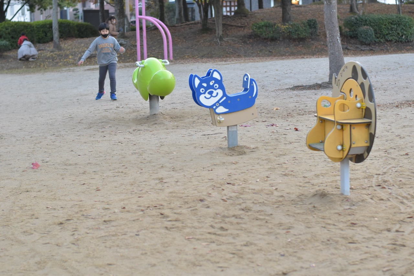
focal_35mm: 75
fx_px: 863
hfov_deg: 27.0
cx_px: 207
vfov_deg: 18.2
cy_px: 138
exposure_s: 1/640
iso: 1100
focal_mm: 50
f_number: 2.8
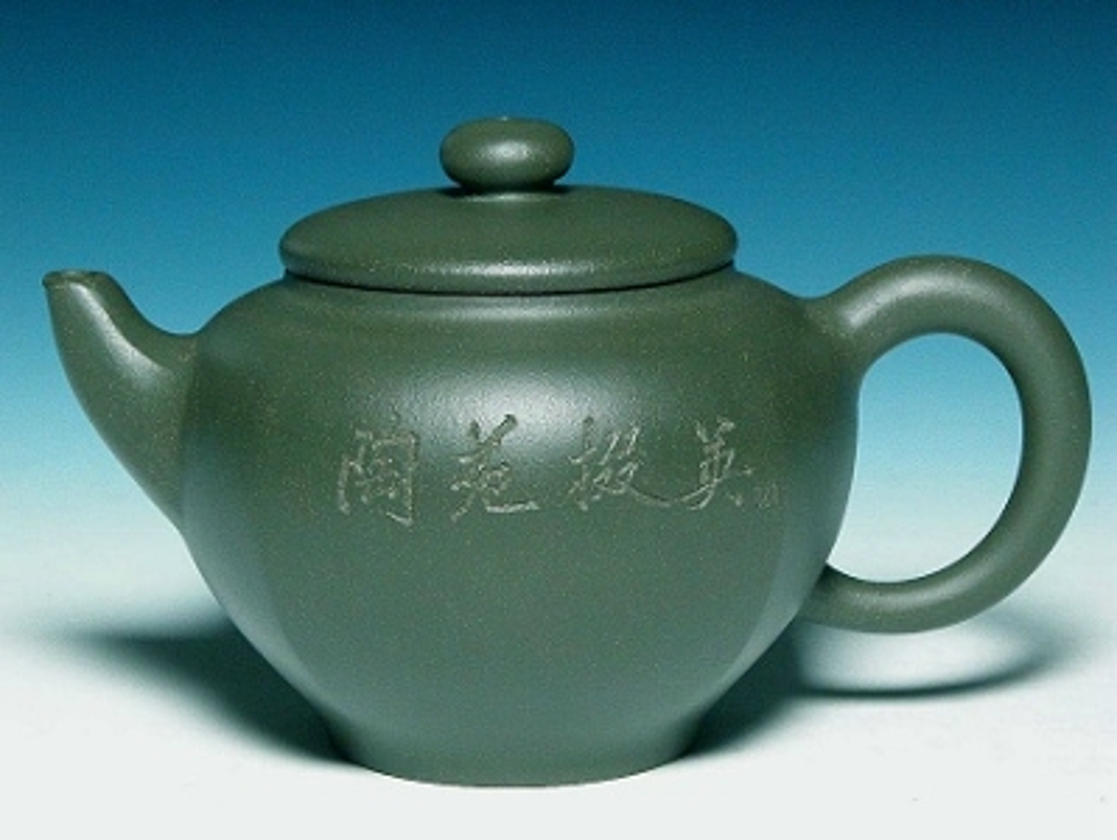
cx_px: 558
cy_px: 420
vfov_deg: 12.0
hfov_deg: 15.9
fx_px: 4005
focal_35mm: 124
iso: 400
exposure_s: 1/3.7
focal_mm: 31.9
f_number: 7.6
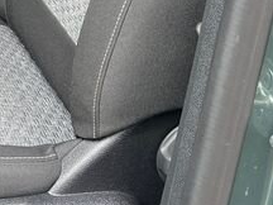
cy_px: -147
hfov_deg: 14.1
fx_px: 970
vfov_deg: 11.3
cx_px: -230
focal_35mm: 123
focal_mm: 5.1
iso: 50
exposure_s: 1/385
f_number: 1.6
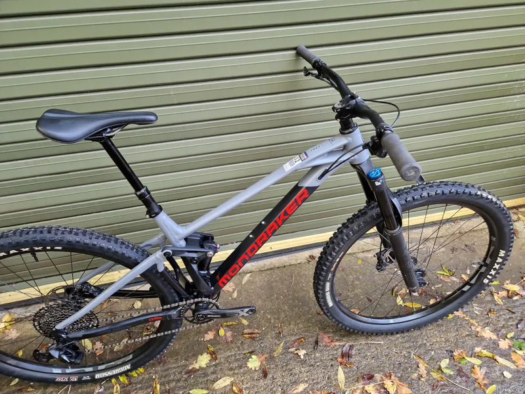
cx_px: 262
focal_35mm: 23
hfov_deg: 73.9
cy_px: 197
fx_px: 349
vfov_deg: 58.9
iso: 125
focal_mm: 5.4
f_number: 1.8
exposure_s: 1/100
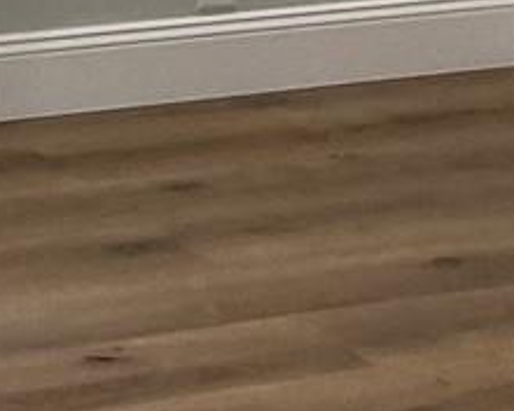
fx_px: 3134
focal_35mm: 206
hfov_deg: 9.2
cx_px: -199
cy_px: -642
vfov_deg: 7.0
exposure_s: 1/60
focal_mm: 3
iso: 64
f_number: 1.8
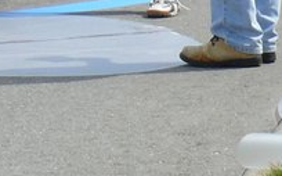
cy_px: -302
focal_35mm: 427
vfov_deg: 3.0
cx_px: -69
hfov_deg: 4.9
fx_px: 3278
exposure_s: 1/320
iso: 100
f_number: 5.6
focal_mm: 13.2
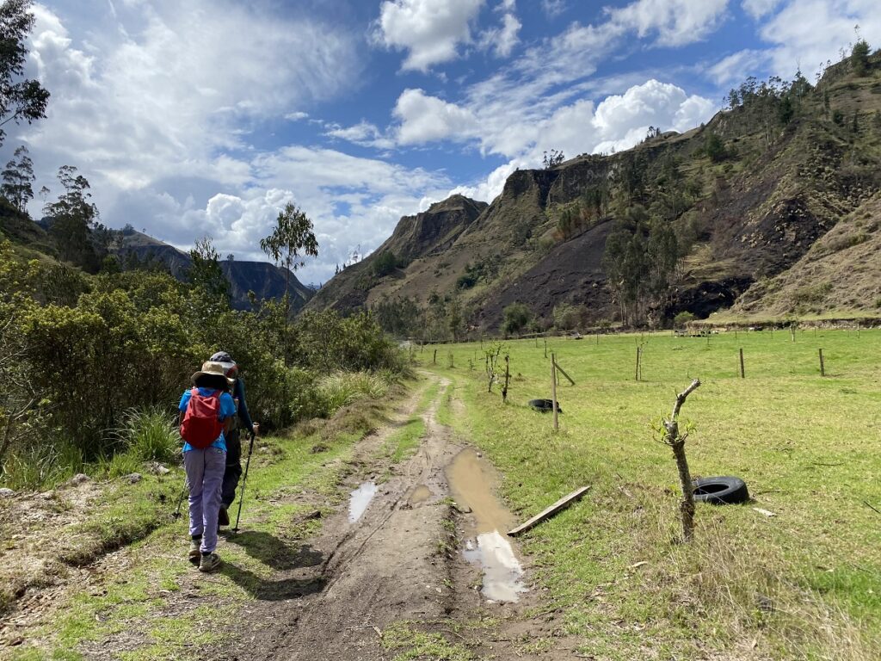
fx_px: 662
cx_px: 440
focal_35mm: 26
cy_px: 330
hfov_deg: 67.3
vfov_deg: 53.1
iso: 32
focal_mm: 4.25
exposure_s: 1/4608
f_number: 1.8
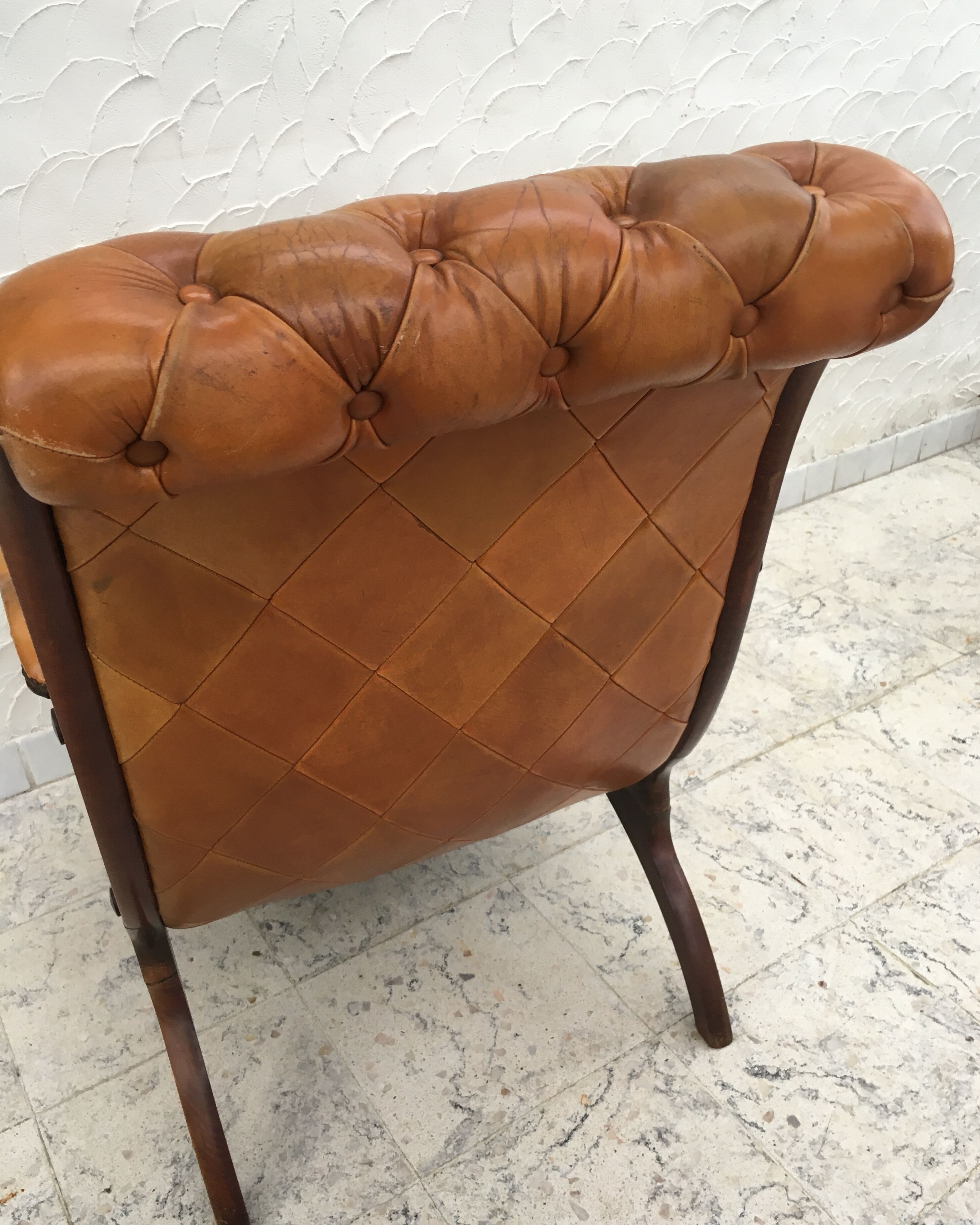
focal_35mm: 31
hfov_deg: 47.1
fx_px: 1124
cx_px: 502
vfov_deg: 57.2
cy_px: 620
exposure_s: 1/33
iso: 40
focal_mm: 4.15
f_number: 2.2
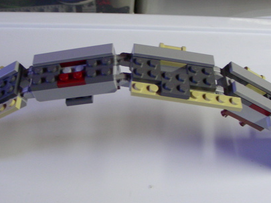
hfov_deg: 32.1
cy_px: 93
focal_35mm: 60
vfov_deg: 24.4
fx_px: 470
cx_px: 122
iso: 200
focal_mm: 6.3
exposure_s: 1/23
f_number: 3.5
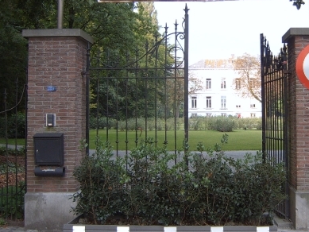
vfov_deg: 26.9
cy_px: 82
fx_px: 482
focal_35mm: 54
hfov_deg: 35.0
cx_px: 218
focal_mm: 5.8
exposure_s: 1/125
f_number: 2.8
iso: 50
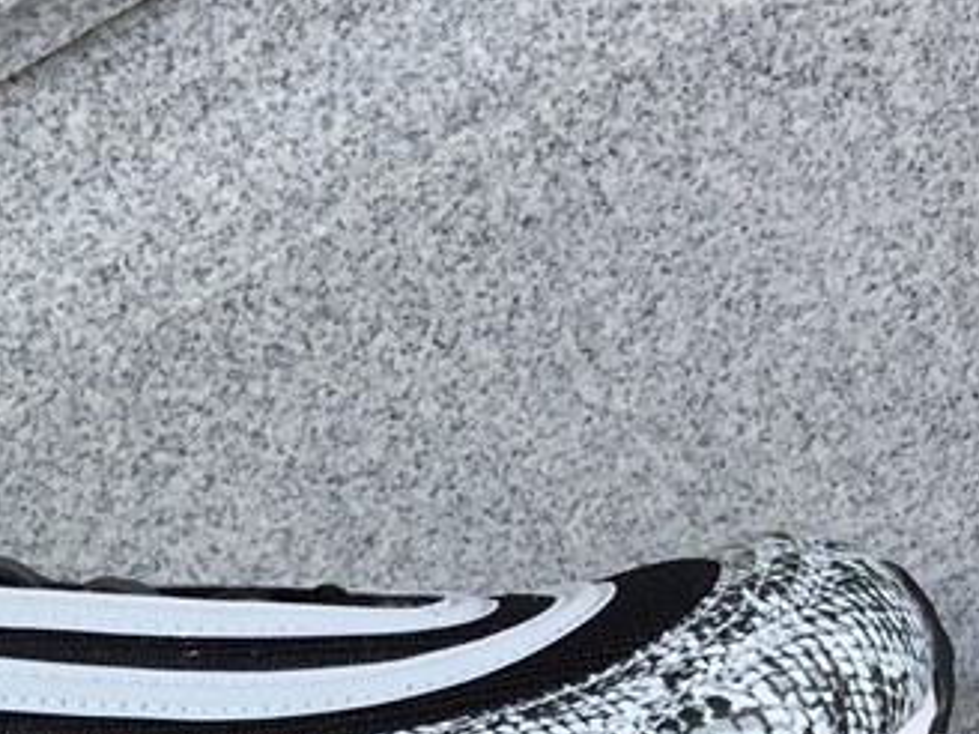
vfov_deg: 16.7
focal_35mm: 85
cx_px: -101
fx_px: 2404
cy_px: 855
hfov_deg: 21.8
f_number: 2.4
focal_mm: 3.3
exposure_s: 1/418
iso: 25
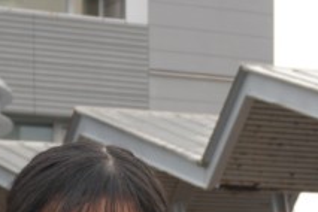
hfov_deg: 9.9
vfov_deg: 6.5
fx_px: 1790
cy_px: 442
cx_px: 430
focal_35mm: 203
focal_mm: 25
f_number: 5
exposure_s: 1/250
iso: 100
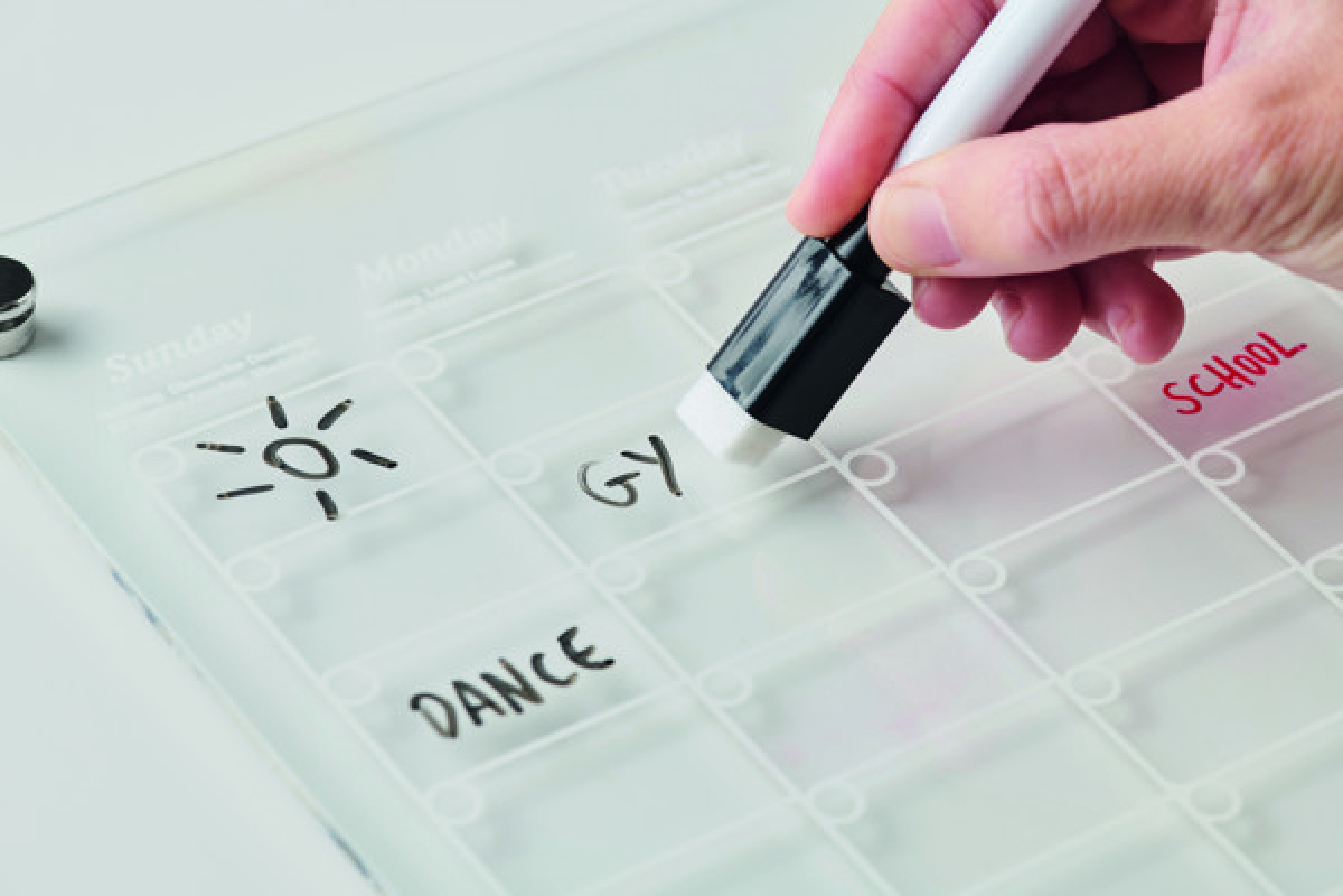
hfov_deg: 19.5
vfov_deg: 13.0
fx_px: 3917
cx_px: 672
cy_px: 448
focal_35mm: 105
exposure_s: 1/125
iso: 100
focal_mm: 105
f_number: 13
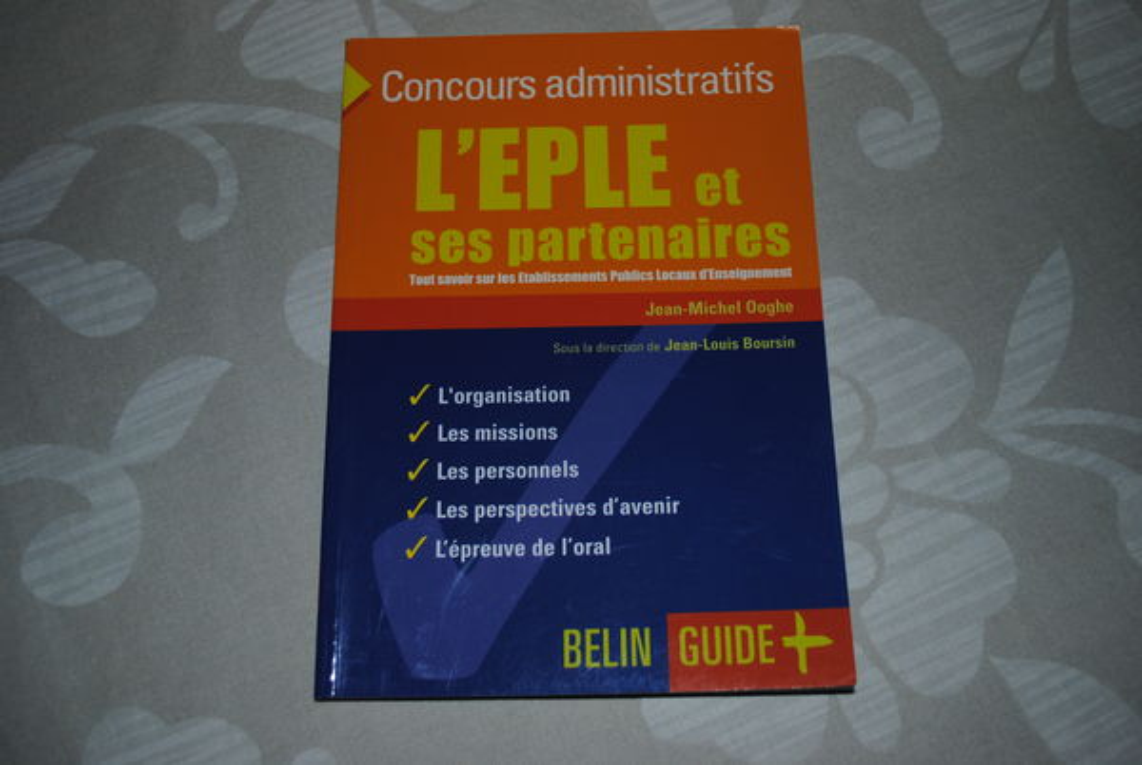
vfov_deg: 34.3
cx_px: 571
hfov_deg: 49.5
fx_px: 1239
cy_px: 382
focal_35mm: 39
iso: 200
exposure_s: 1/60
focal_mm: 26
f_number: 4.2
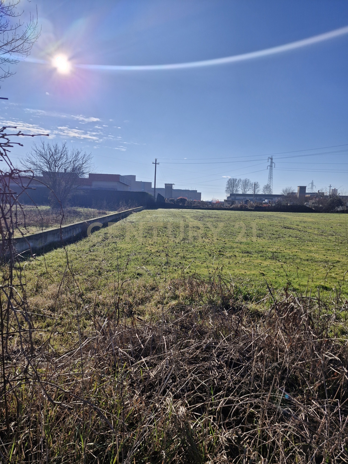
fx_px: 308
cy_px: 232
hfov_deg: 58.9
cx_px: 174
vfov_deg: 73.9
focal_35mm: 23
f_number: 1.8
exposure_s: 1/4080
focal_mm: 5.54
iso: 50
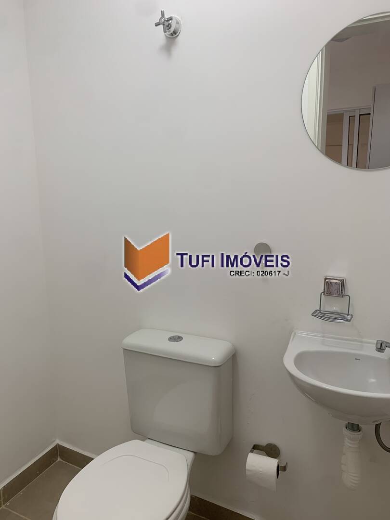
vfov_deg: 67.3
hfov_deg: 53.1
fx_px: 391
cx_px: 195
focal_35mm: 26
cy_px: 260
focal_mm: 4.25
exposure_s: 1/60
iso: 50
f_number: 1.8
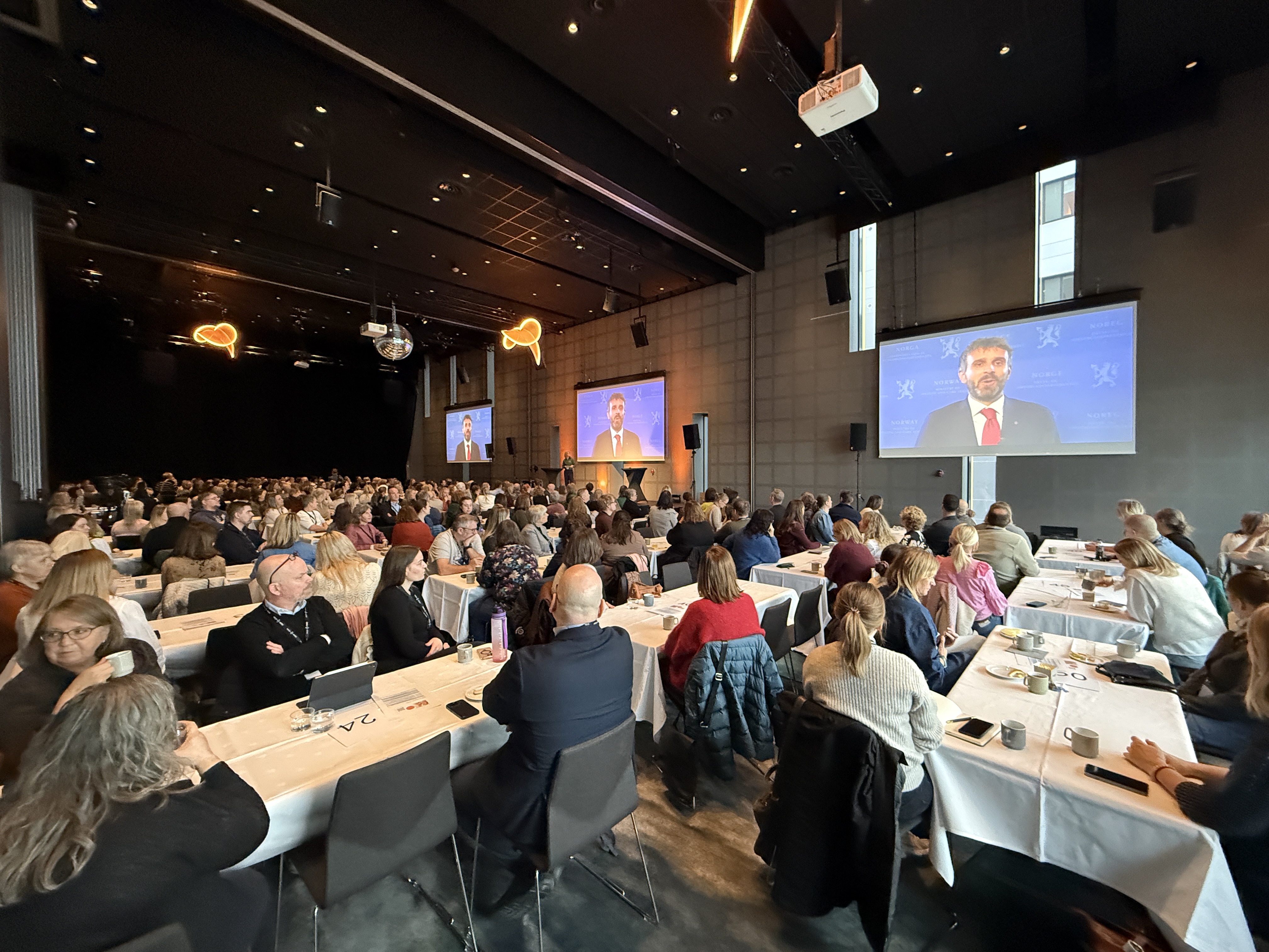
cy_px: 476
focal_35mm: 14
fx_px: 513
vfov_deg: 85.7
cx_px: 634
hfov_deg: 102.1
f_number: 2.2
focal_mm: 2.22
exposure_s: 1/50
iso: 800
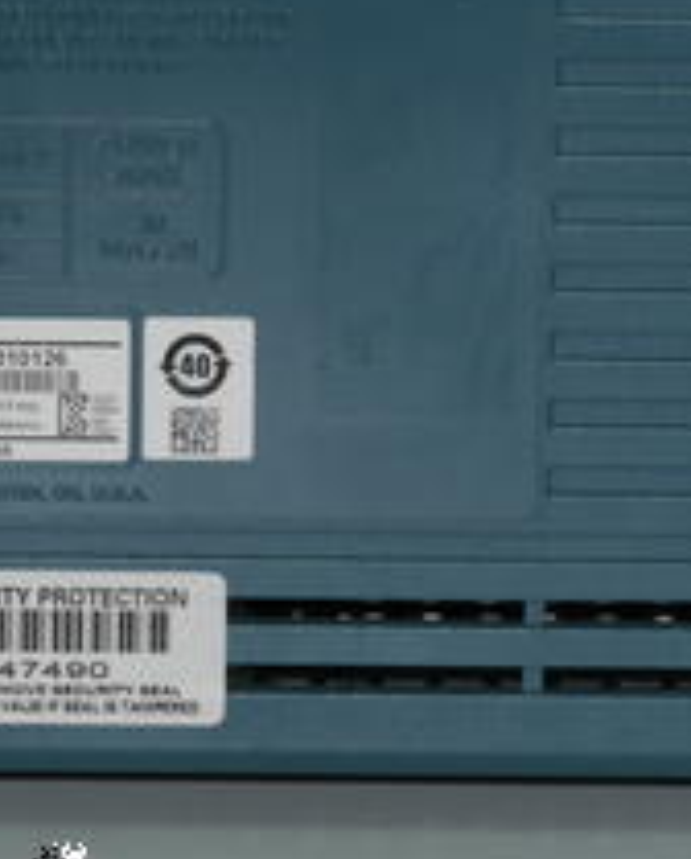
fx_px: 13306
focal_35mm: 522
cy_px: 460
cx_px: -37
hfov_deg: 3.0
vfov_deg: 3.7
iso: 400
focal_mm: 140
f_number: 11
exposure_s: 1/60
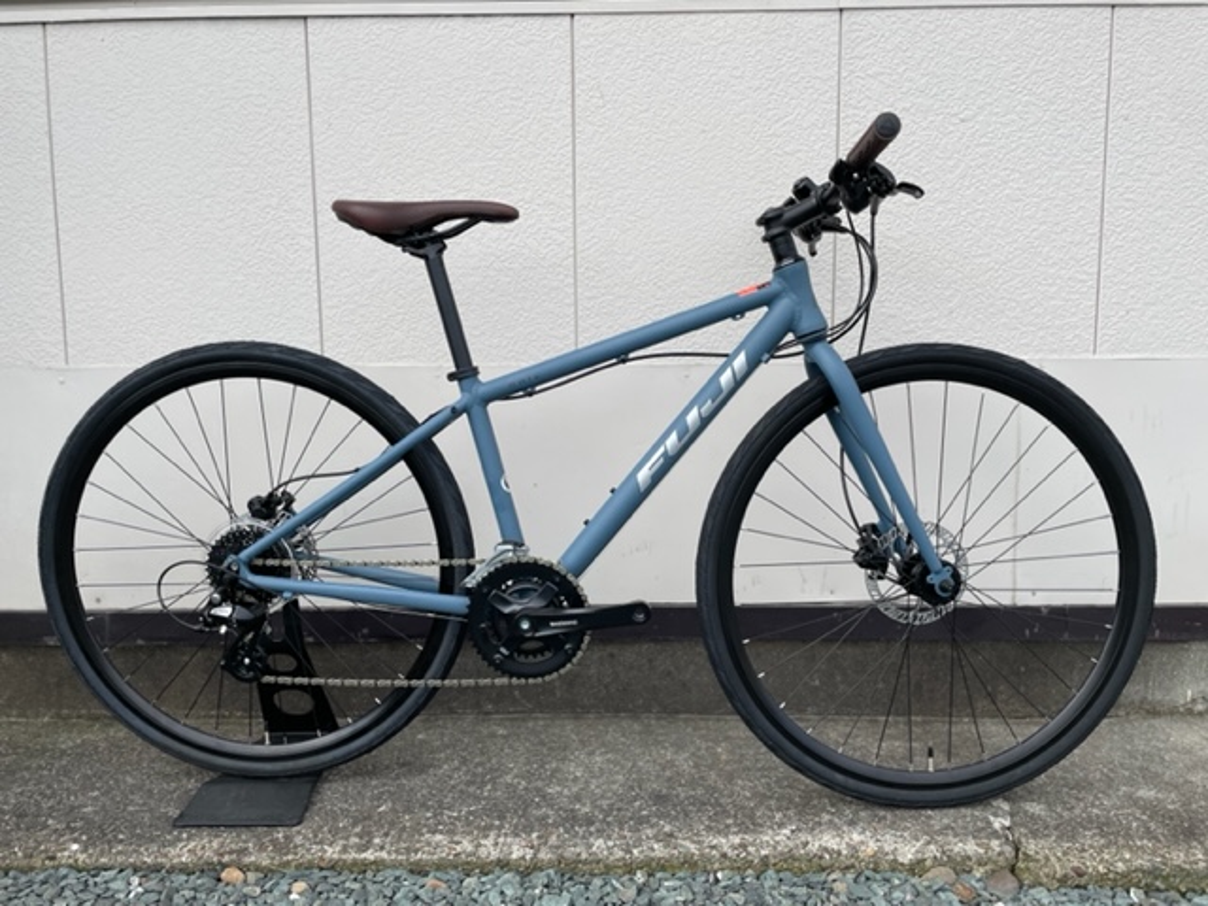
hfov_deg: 67.3
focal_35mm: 26
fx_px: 907
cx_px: 604
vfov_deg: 53.1
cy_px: 453
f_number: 1.6
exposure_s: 1/1795
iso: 32
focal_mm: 4.2
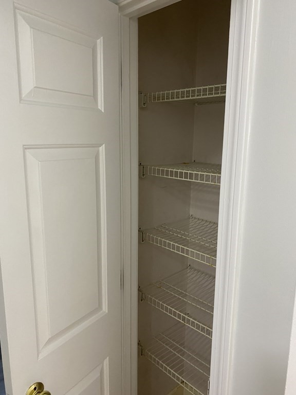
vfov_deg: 67.3
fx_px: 296
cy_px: 198
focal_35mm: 26
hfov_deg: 53.1
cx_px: 148
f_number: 1.8
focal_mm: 4.25
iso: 160
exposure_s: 1/60
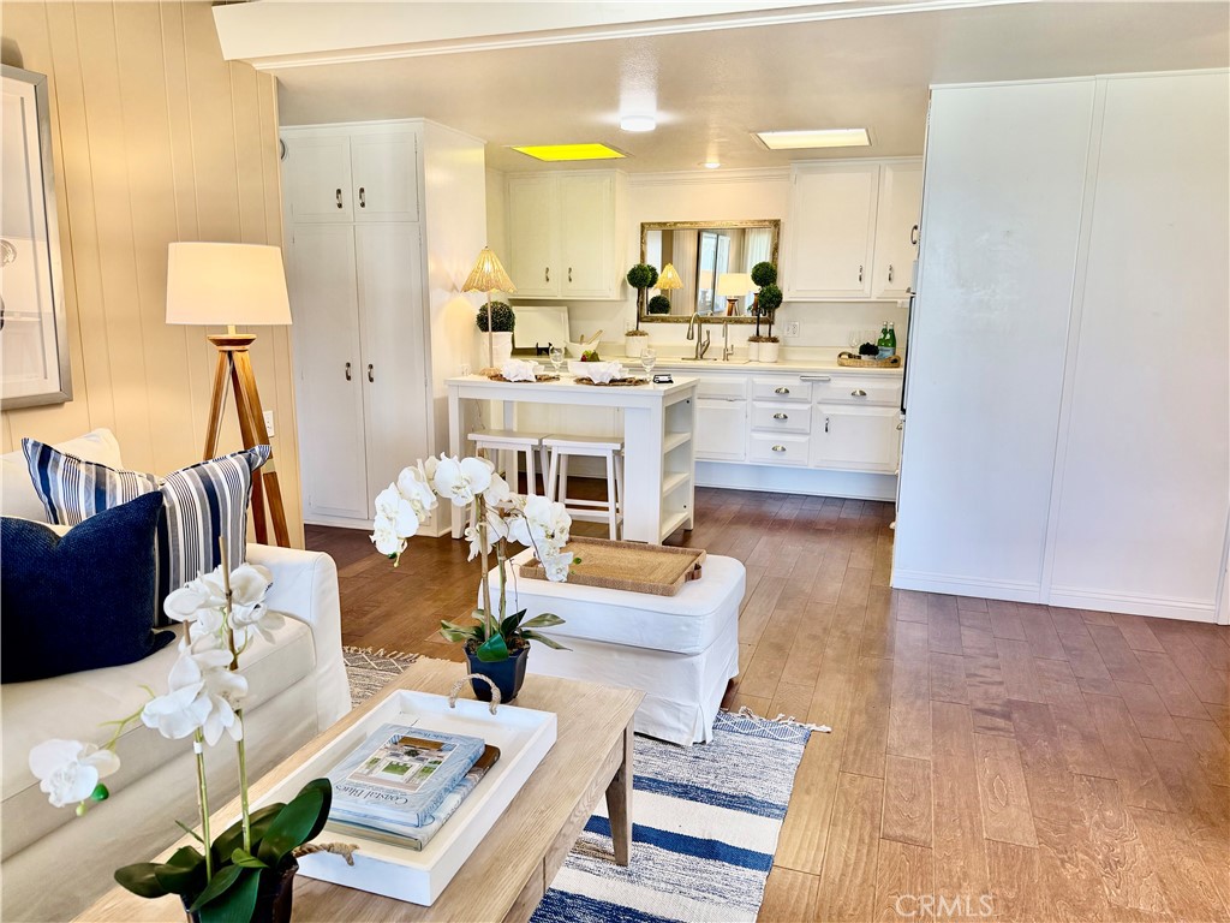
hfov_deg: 71.6
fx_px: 853
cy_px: 462
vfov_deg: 56.8
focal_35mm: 24
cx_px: 615
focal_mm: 6.76
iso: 160
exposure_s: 1/140
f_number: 1.78
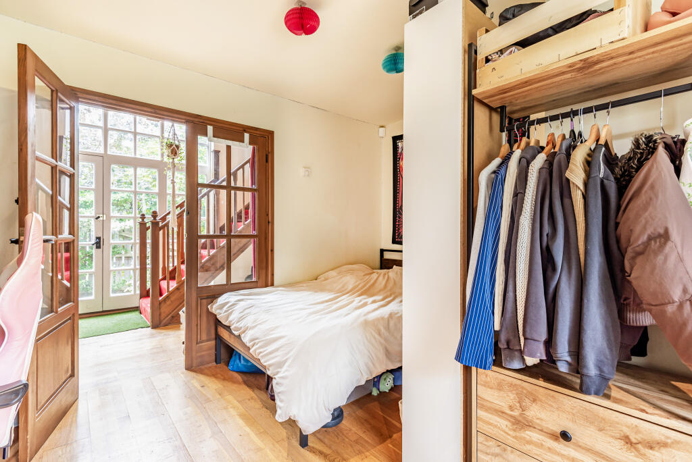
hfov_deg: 96.7
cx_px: 346
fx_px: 308
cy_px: 231
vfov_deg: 73.8
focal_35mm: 16
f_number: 9
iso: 200
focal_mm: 16
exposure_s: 1/6
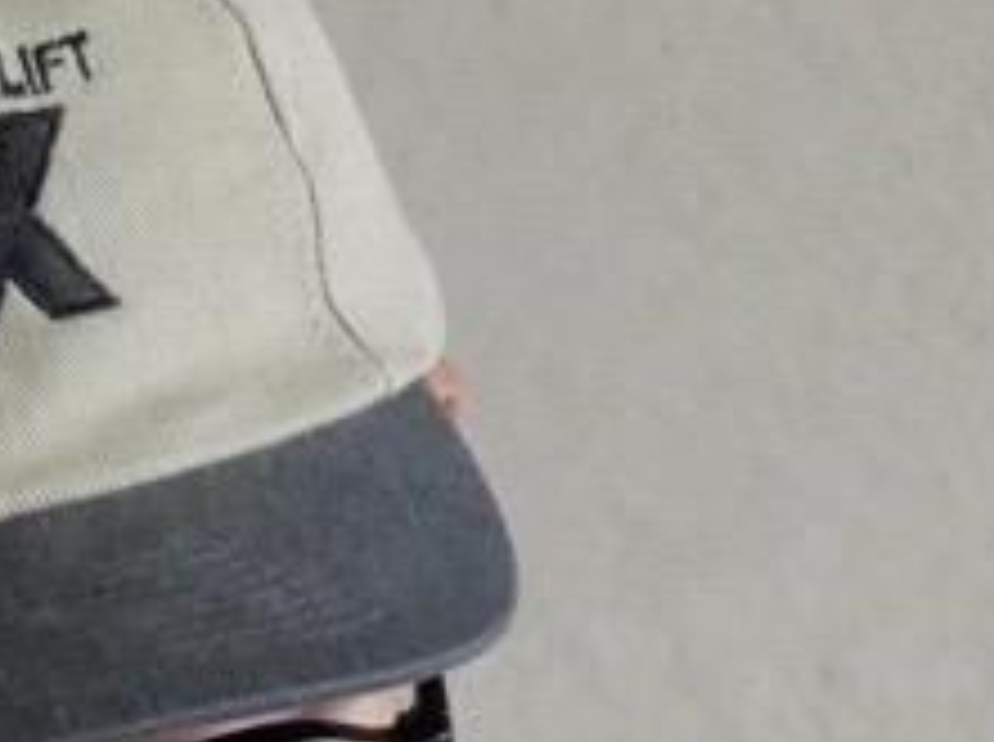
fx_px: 7654
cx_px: -94
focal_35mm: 267
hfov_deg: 7.4
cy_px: 670
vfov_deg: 5.5
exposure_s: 1/100
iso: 1000
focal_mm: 46
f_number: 3.9
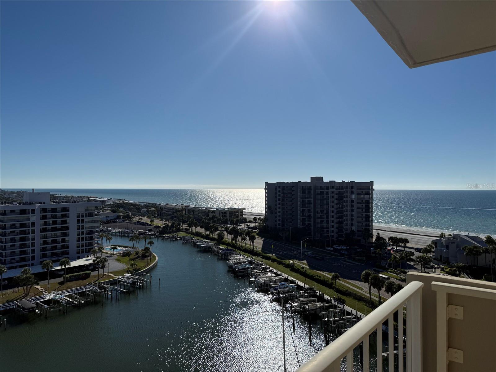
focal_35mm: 24
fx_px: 344
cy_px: 186
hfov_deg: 71.6
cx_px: 248
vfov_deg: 56.8
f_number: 1.78
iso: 64
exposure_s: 1/14286
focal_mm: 6.76
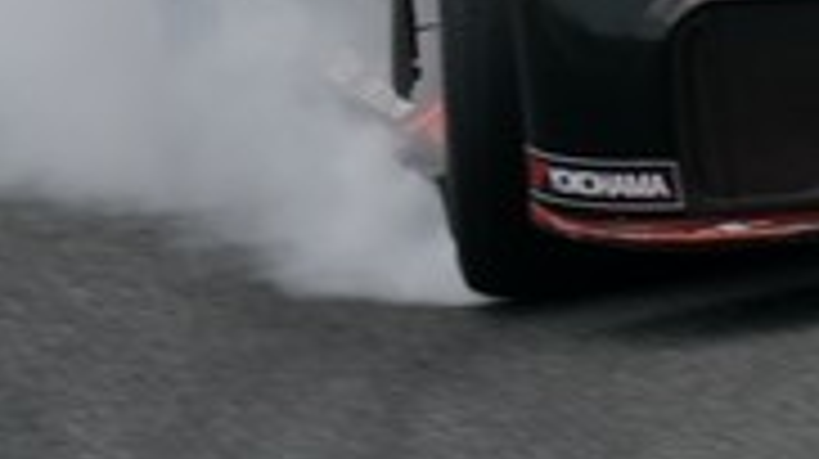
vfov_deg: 0.5
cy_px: -248
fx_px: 53940
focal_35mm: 2486
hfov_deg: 0.9
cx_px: 1148
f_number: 11
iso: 200
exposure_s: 1/250
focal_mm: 600
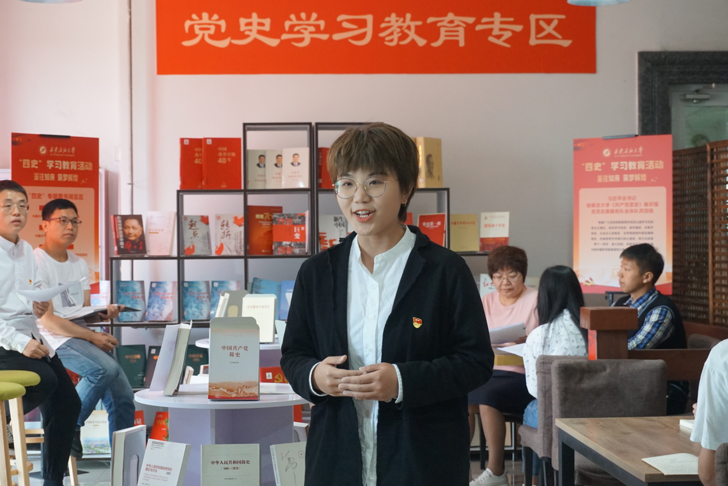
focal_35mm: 66
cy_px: 243
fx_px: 1336
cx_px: 364
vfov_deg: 20.6
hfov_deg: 30.5
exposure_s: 1/160
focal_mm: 44
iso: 1600
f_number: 5.6
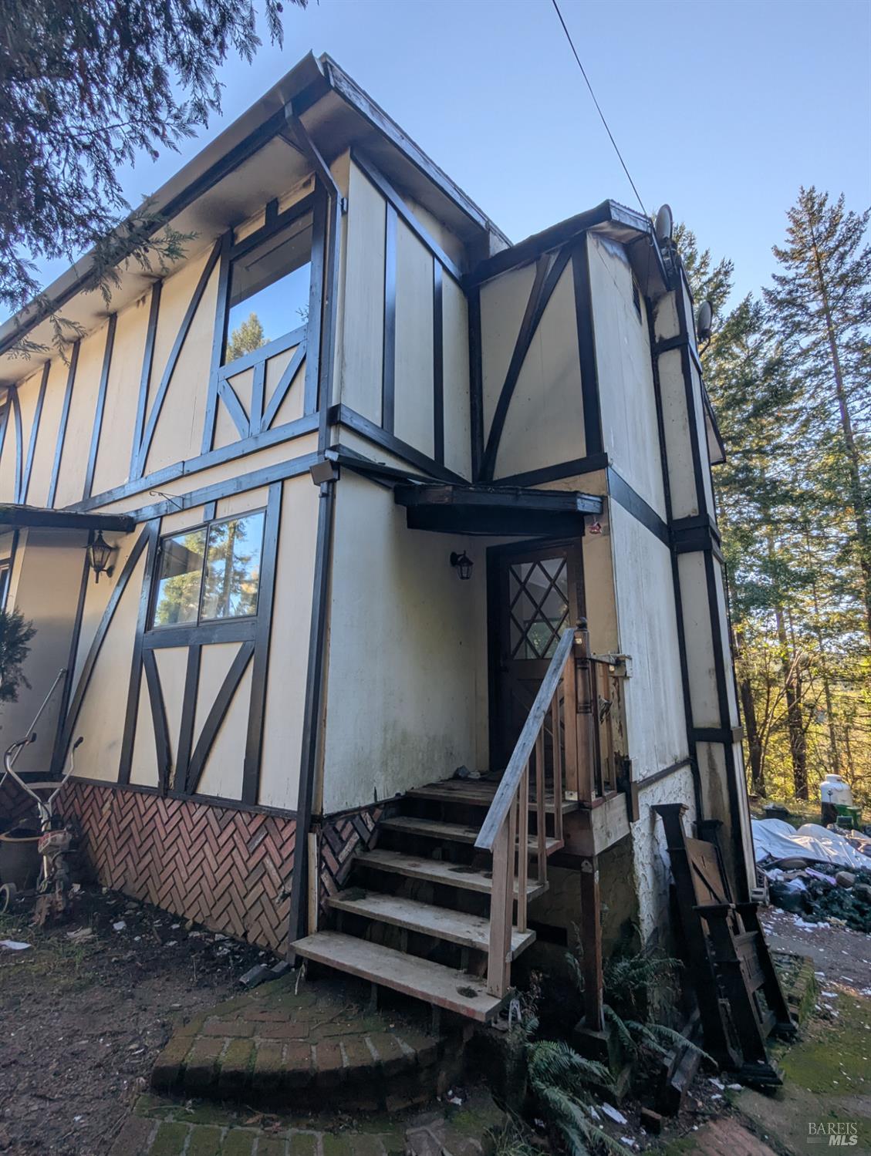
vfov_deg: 94.4
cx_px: 436
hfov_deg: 78.3
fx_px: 535
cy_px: 578
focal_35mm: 16
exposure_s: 1/243
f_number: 2.2
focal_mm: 2.35
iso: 32
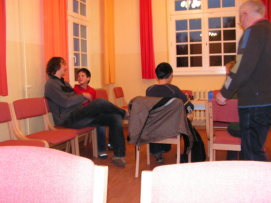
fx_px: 282
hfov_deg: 51.4
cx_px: 136
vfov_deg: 39.7
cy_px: 102
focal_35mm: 36
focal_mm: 6
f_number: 3.2
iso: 200
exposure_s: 1/40
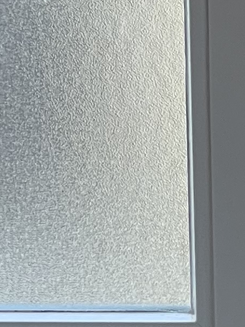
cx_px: -369
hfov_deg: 3.4
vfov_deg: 4.6
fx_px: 4023
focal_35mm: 426
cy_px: 299
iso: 50
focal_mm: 7.5
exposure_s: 1/100
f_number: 2.2
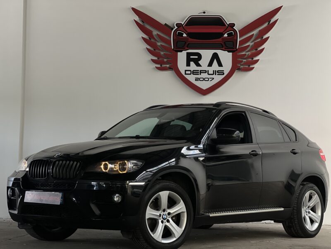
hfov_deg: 25.3
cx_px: 166
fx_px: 736
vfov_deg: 19.1
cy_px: 124
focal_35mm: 77
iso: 250
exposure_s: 1/111
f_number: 2.8
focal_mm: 9
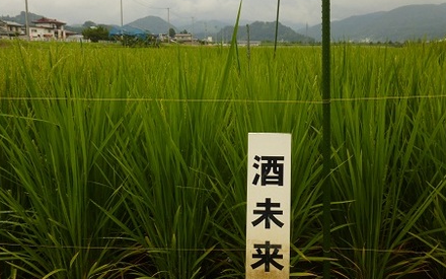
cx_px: 221
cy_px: 140
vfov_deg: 32.8
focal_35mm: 39
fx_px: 474
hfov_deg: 50.4
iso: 100
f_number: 3.6
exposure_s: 1/1000
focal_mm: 6.5
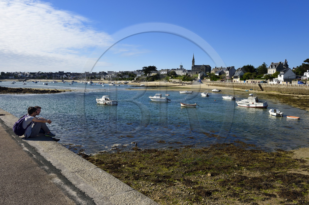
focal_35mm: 29
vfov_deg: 44.9
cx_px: 154
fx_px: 249
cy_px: 102
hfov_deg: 63.7
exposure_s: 1/250
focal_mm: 29
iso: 200
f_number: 14
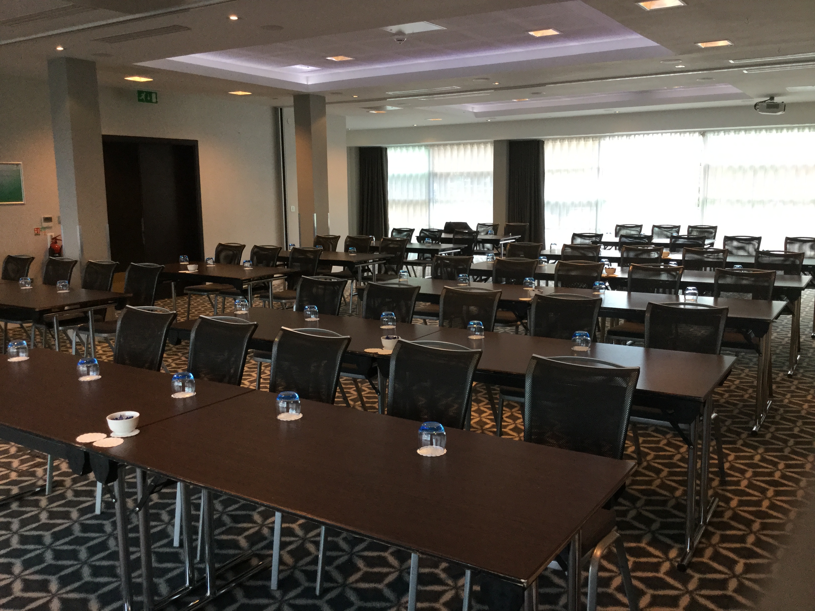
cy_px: 306
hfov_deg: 58.4
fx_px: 730
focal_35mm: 31
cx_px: 408
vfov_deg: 45.4
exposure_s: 1/33
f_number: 2.4
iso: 40
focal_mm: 3.3
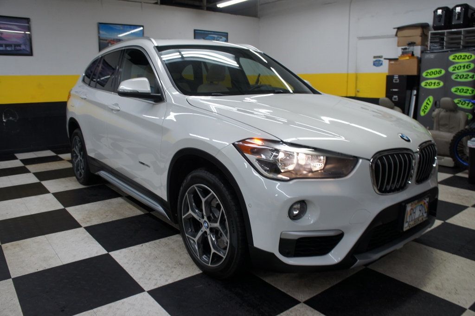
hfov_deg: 67.4
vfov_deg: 47.9
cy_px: 158
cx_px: 238
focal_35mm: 27
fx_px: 356
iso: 200
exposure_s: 1/40
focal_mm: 18
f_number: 4
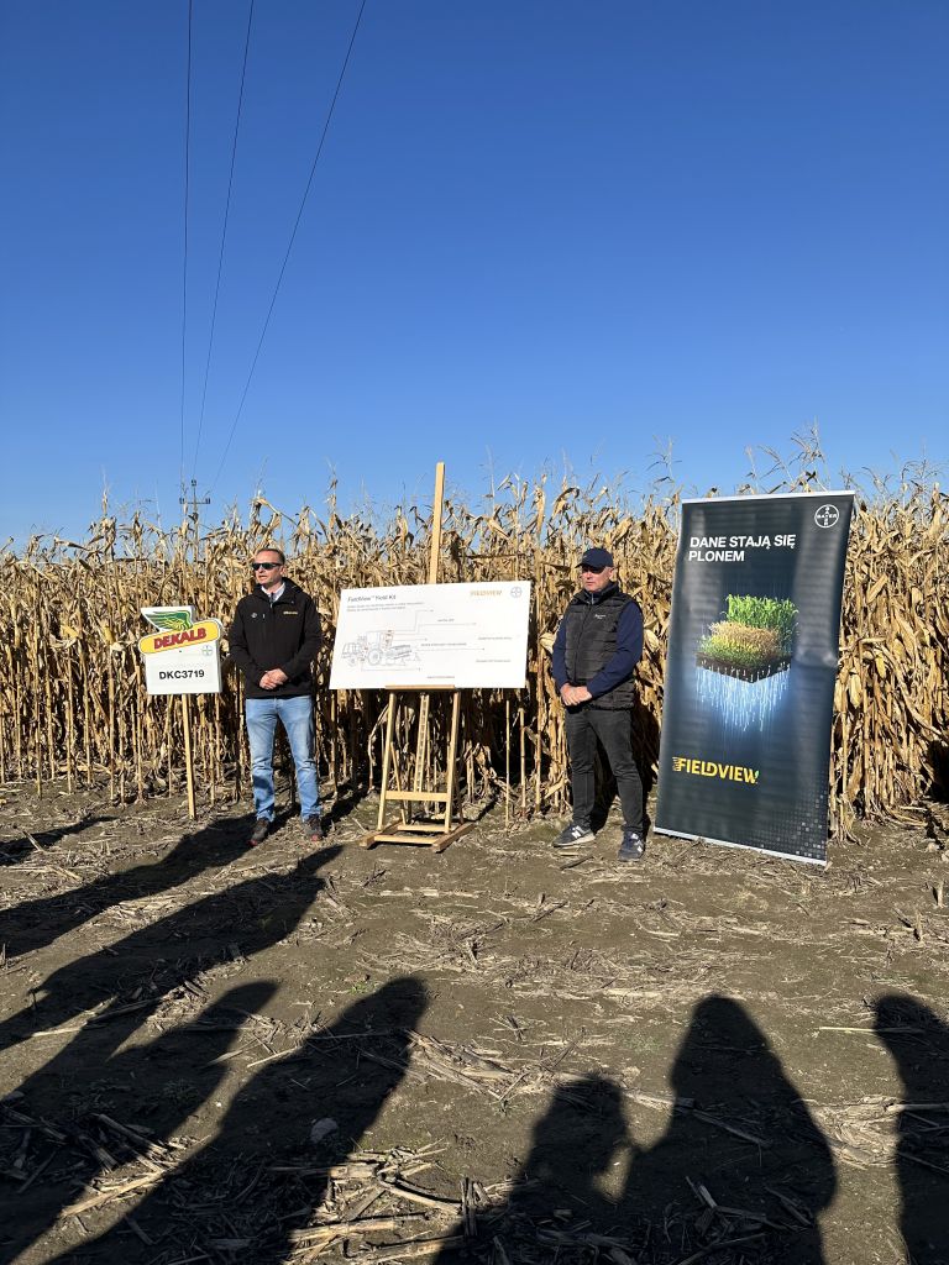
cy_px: 632
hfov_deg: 56.8
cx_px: 474
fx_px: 877
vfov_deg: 71.6
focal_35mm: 24
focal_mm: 6.86
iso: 80
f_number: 1.78
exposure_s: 1/5263
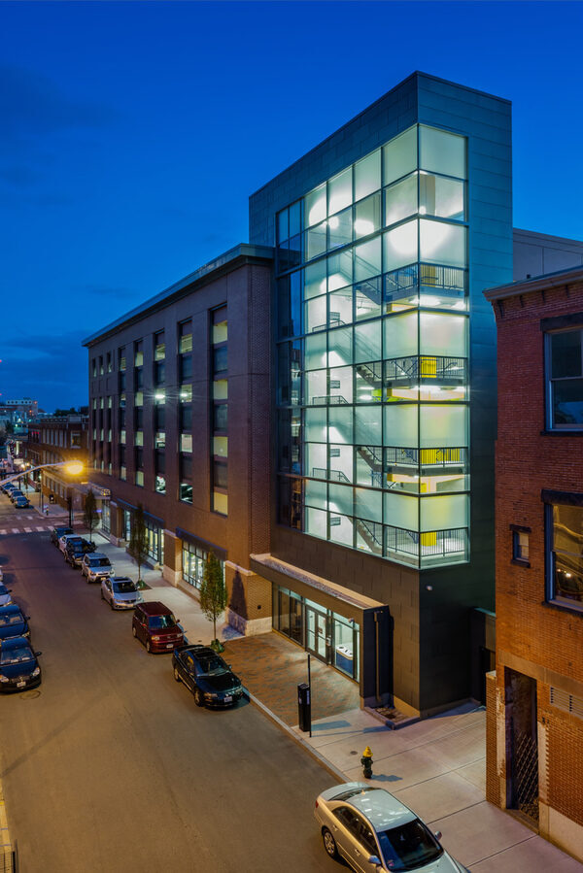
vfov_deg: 73.7
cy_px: 436
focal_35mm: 24
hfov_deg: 53.2
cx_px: 292
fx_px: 583
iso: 400
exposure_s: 4
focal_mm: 24
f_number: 16
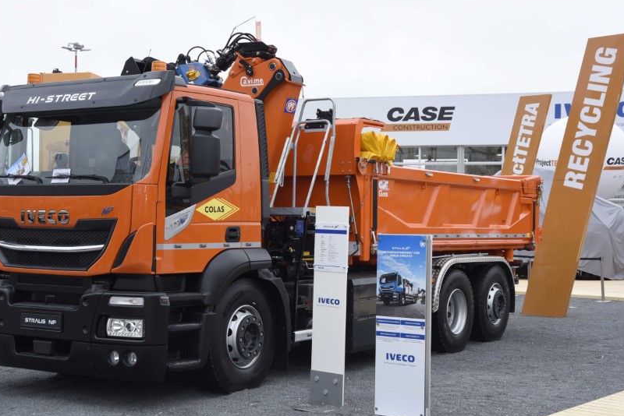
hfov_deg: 33.4
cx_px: 292
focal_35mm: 60
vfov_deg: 22.6
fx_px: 1040
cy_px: 211
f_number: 10
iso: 800
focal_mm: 48
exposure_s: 1/125
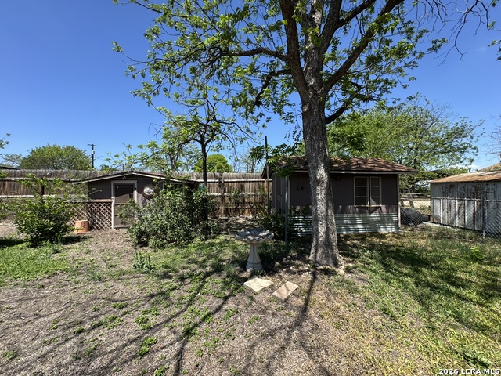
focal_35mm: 14
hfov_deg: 102.1
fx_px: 203
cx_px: 250
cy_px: 188
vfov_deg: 85.7
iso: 50
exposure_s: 1/944
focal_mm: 2.22
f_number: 2.2
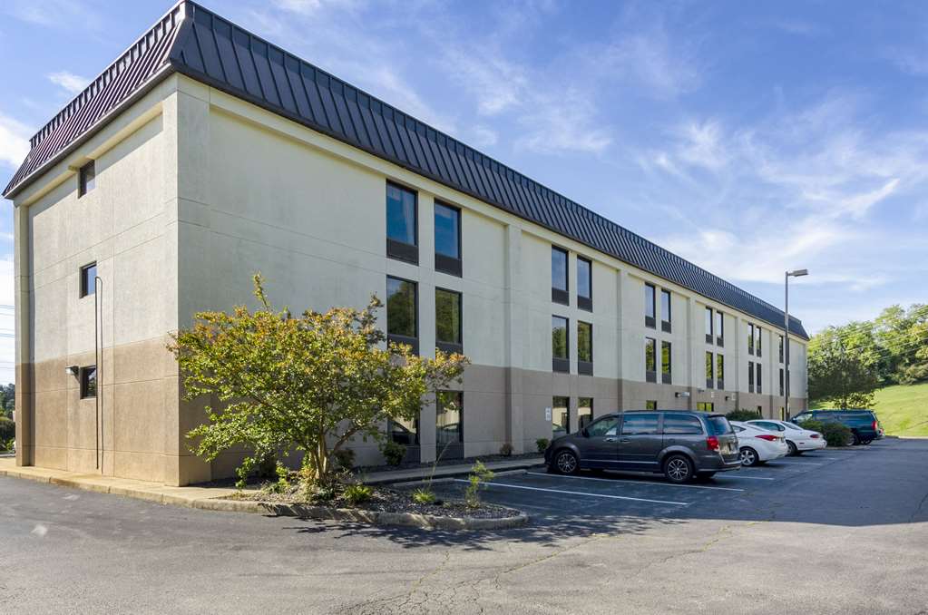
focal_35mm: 16
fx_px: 425
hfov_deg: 95.1
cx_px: 464
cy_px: 308
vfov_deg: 71.8
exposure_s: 1/160
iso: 200
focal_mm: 11
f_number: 11
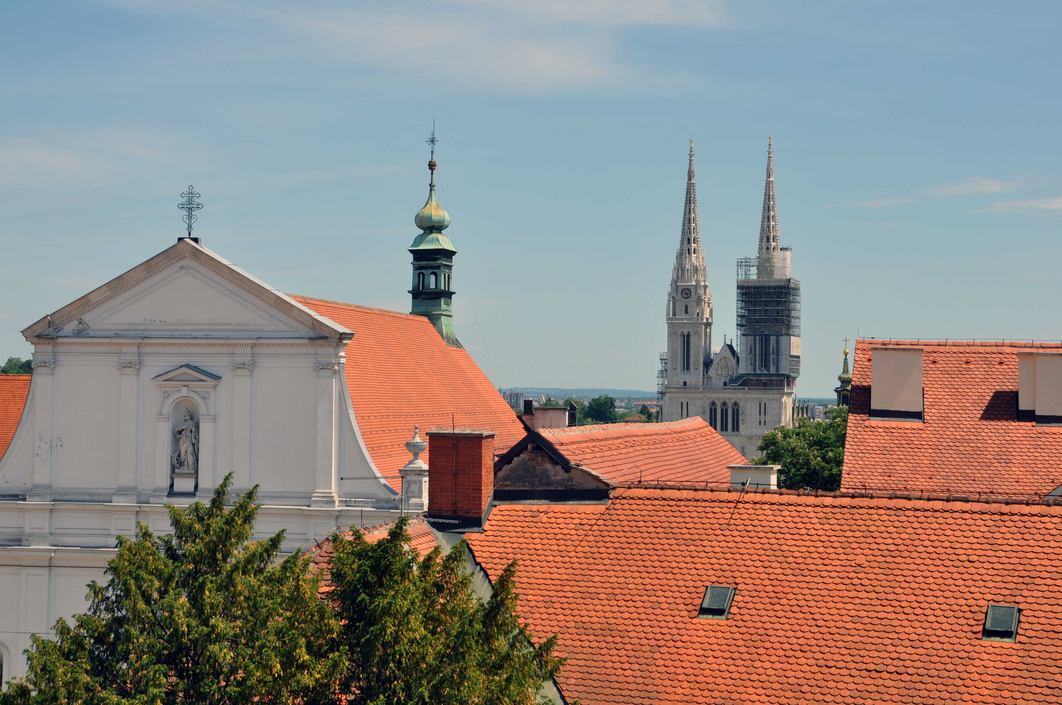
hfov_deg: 35.1
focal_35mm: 57
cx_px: 531
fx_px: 1679
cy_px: 352
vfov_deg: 23.7
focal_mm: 38
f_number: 10
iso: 200
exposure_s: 1/400
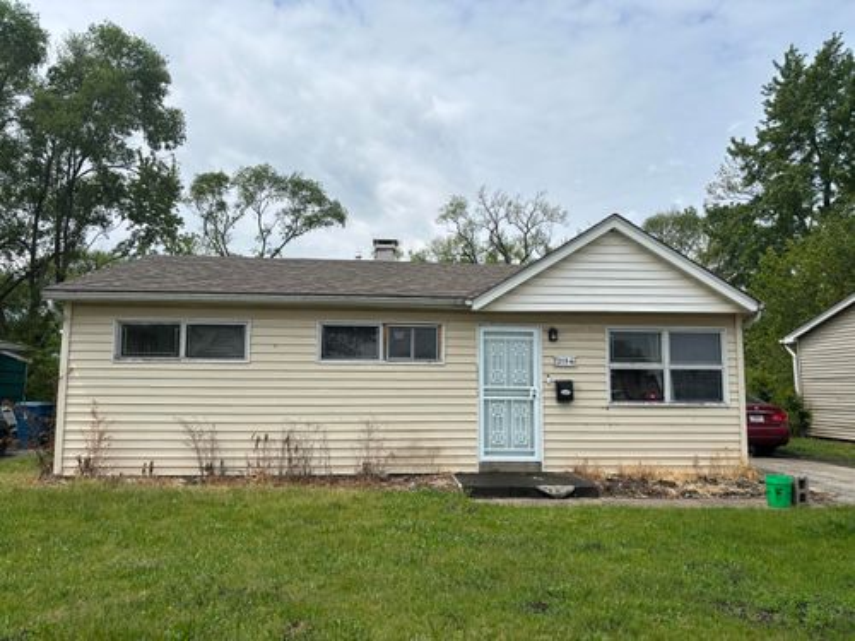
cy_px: 320
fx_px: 642
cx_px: 428
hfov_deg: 67.3
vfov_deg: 53.1
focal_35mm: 26
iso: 50
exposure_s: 1/6329
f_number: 1.6
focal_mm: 5.96
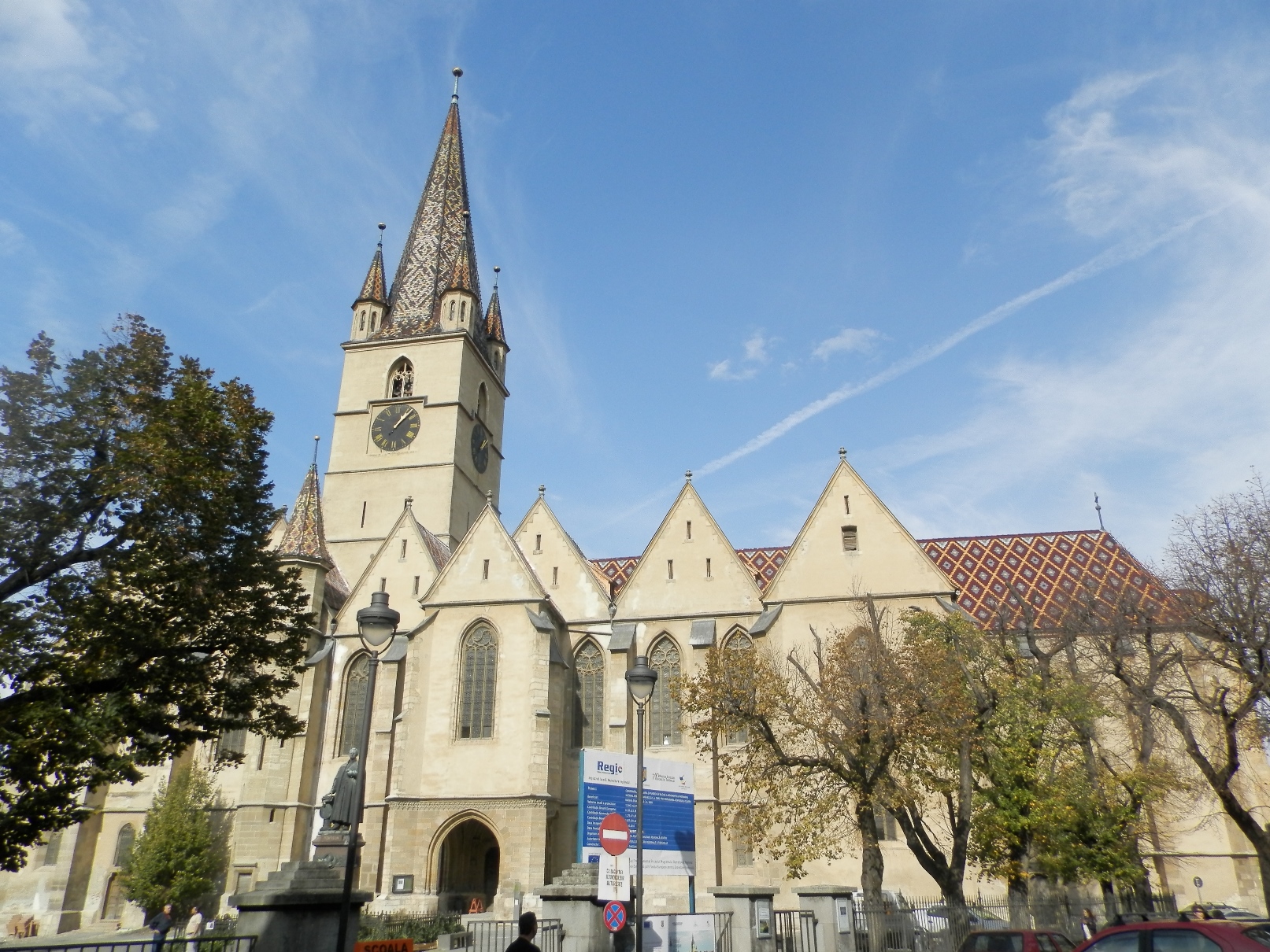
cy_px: 476
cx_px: 635
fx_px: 917
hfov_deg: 69.4
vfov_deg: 54.9
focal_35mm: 25
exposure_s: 1/160
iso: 100
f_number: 8.7
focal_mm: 4.5
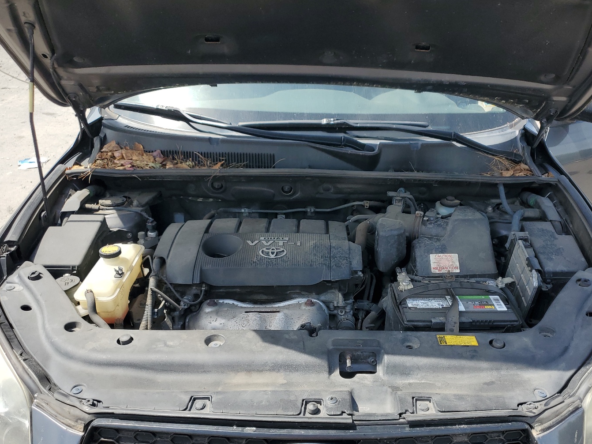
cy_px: 207
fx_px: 530
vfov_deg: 45.4
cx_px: 315
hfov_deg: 58.3
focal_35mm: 31
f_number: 1.5
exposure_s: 1/1250
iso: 50
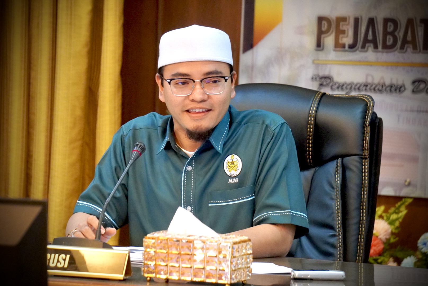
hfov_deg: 10.8
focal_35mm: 190
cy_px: 143
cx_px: 214
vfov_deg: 7.2
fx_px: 2266
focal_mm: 127
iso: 6400
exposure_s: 1/125
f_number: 5.6
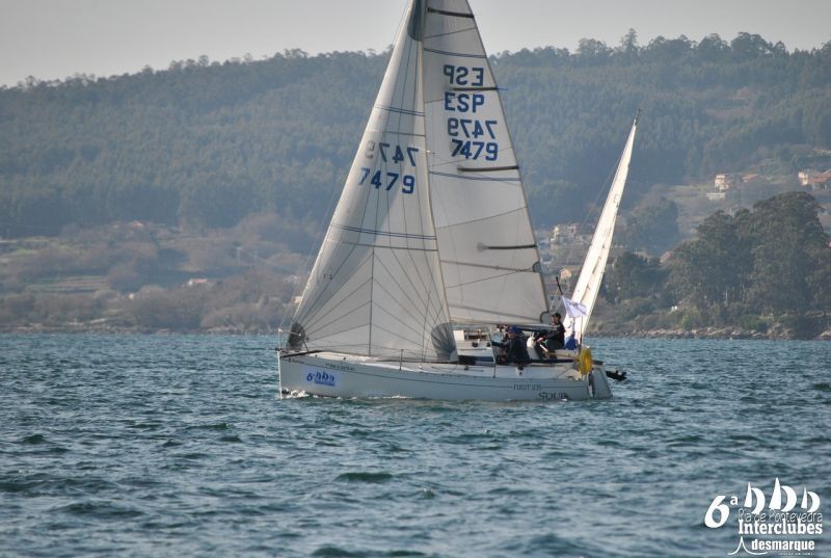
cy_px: 279
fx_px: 6939
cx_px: 416
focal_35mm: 300
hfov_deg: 6.9
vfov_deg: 4.6
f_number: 5.6
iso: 400
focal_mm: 200
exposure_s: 1/2000
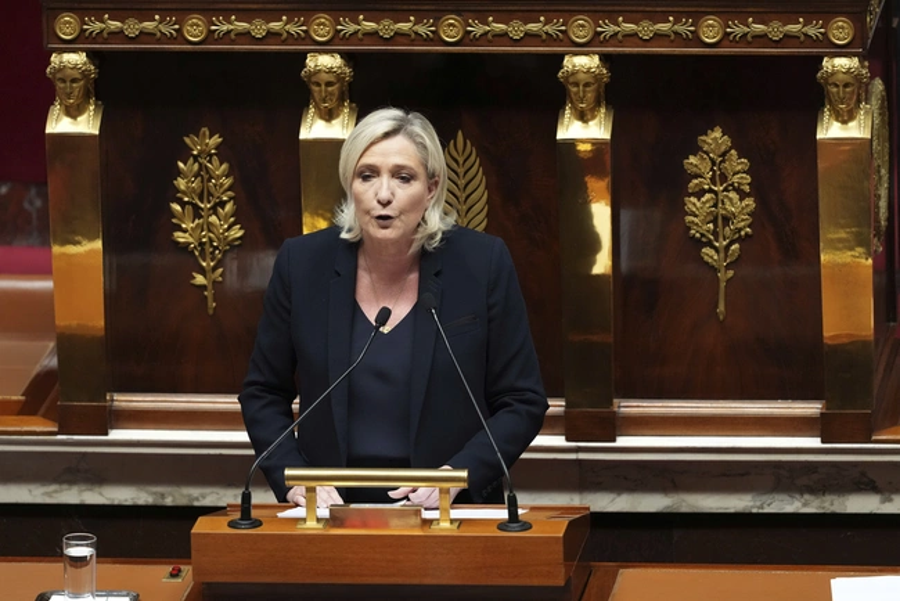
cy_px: 300
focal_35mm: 300
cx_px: 450
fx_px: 7503
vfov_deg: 4.6
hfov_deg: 6.9
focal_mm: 300
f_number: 2.8
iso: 3200
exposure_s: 1/400
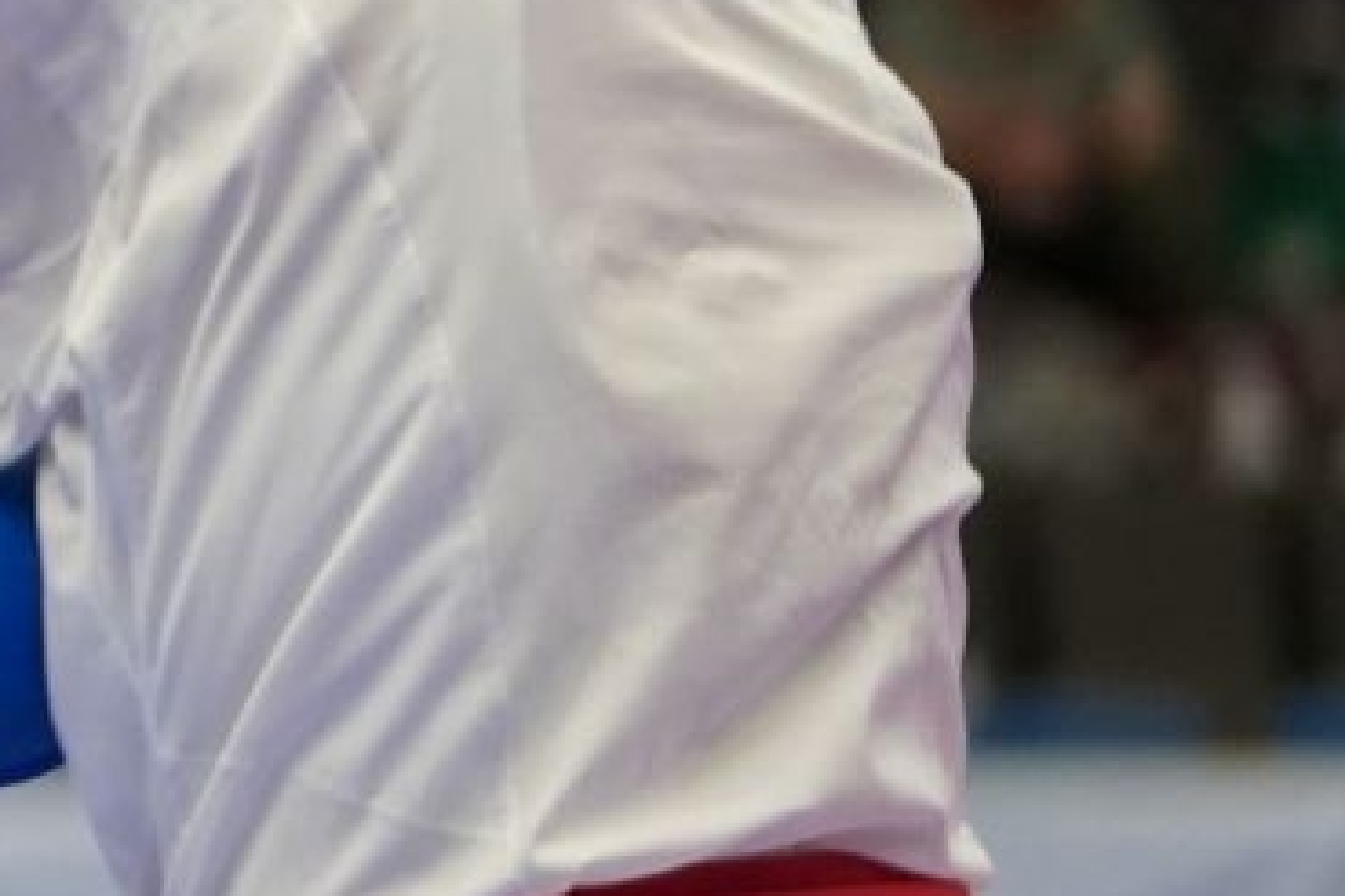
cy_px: 237
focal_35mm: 619
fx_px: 23125
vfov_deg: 2.2
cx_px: -1899
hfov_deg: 3.3
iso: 2500
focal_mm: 127
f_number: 2.8
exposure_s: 1/1000
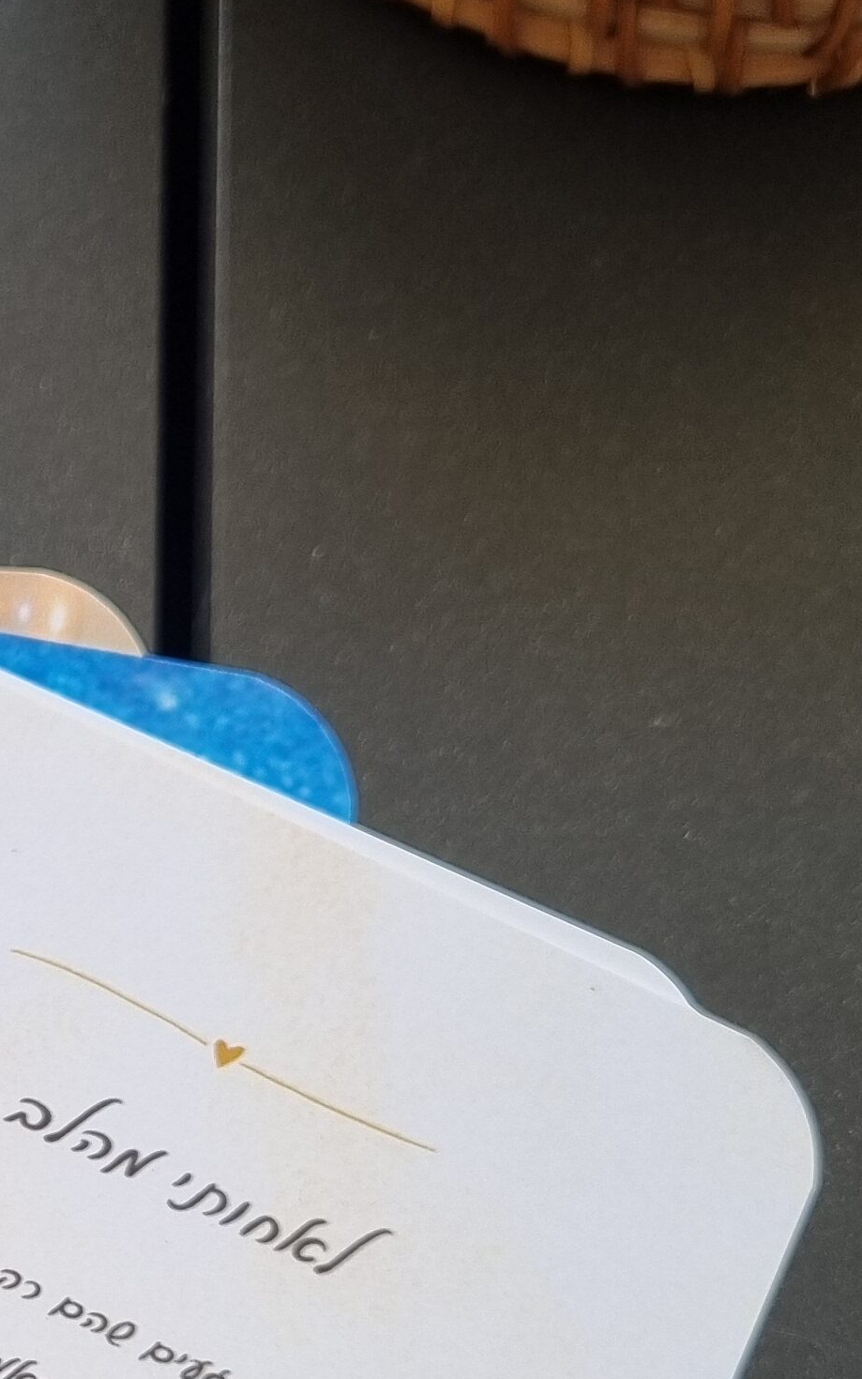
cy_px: 1179
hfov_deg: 15.7
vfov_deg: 26.8
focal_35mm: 75
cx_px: -507
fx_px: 2819
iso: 50
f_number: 1.8
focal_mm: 5.4
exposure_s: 1/444
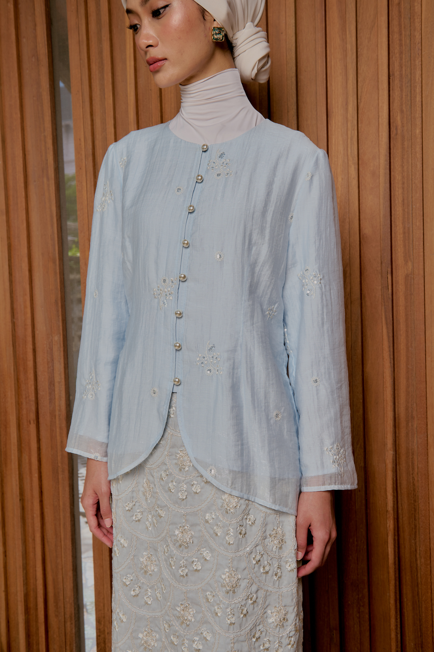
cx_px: 217
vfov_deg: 50.7
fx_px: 687
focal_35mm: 38
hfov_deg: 35.1
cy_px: 326
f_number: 8
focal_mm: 38
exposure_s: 1/125
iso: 200
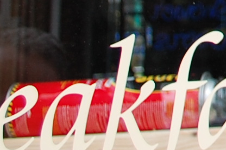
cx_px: 656
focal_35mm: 217
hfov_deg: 8.2
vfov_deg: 5.9
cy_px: -299
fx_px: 1360
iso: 200
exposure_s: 1/160
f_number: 6.3
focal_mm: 20
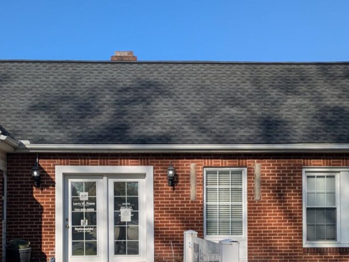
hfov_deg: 39.5
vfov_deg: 29.6
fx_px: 484
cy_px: 208
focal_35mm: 48
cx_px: 142
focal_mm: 5.43
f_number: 1.89
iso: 45
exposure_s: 1/2732
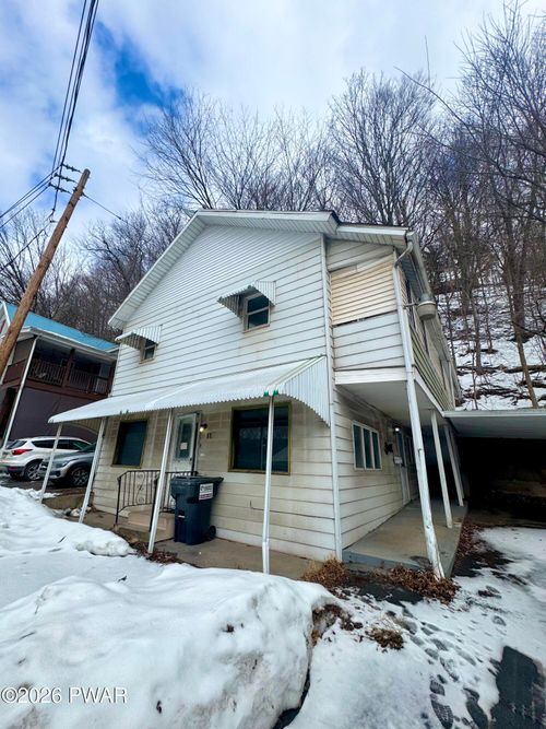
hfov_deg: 85.7
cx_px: 273
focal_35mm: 14
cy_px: 364
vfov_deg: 102.1
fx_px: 295
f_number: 2.2
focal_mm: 2.22
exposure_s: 1/1927
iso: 50
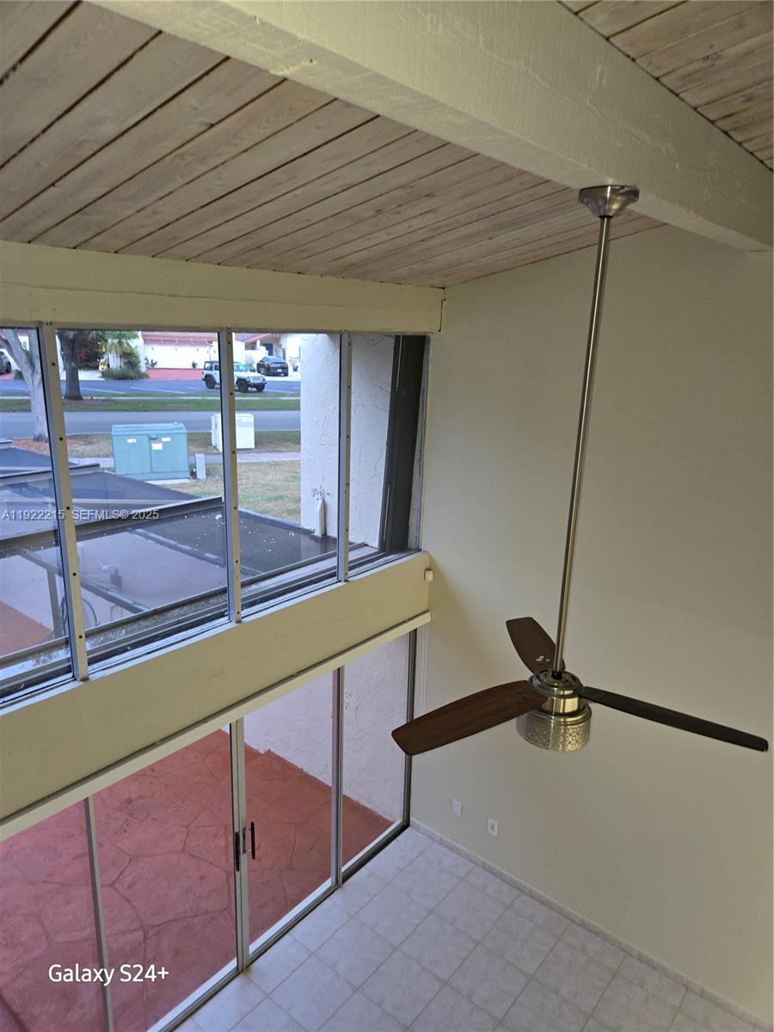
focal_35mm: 23
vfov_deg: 73.9
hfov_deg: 58.9
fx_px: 686
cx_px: 387
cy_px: 516
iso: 125
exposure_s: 1/20
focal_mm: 5.4
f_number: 1.8
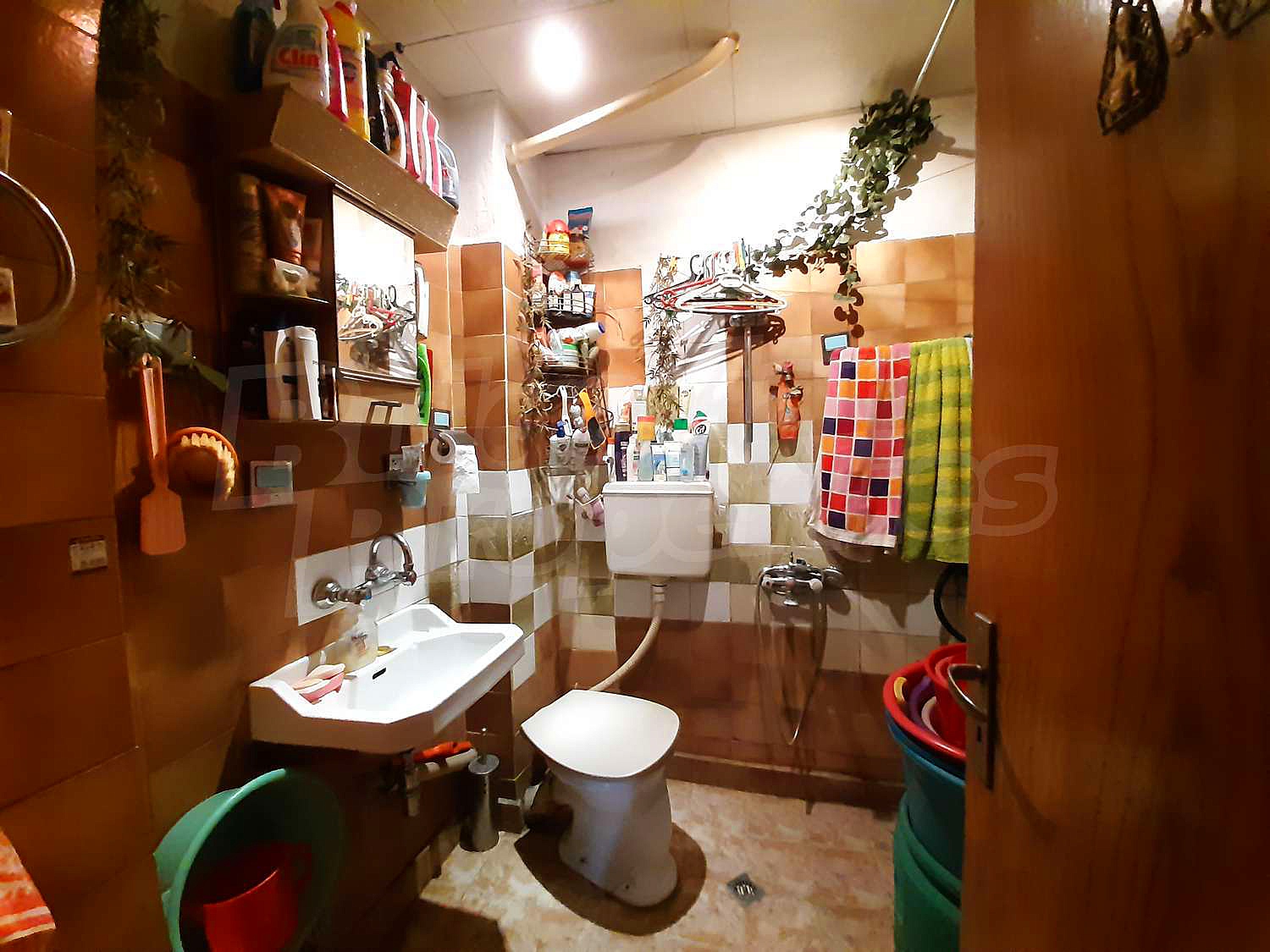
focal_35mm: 13
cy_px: 476
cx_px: 635
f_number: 2.2
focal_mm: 1.42
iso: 640
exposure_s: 1/20
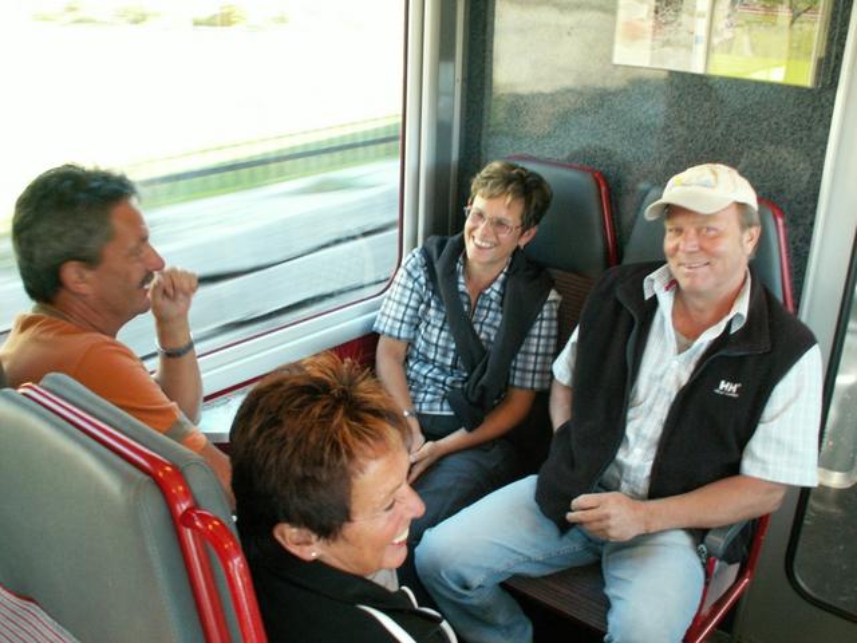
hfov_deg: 52.6
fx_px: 867
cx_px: 428
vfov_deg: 40.7
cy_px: 322
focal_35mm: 35
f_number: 2.8
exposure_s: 1/25
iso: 160
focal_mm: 5.86
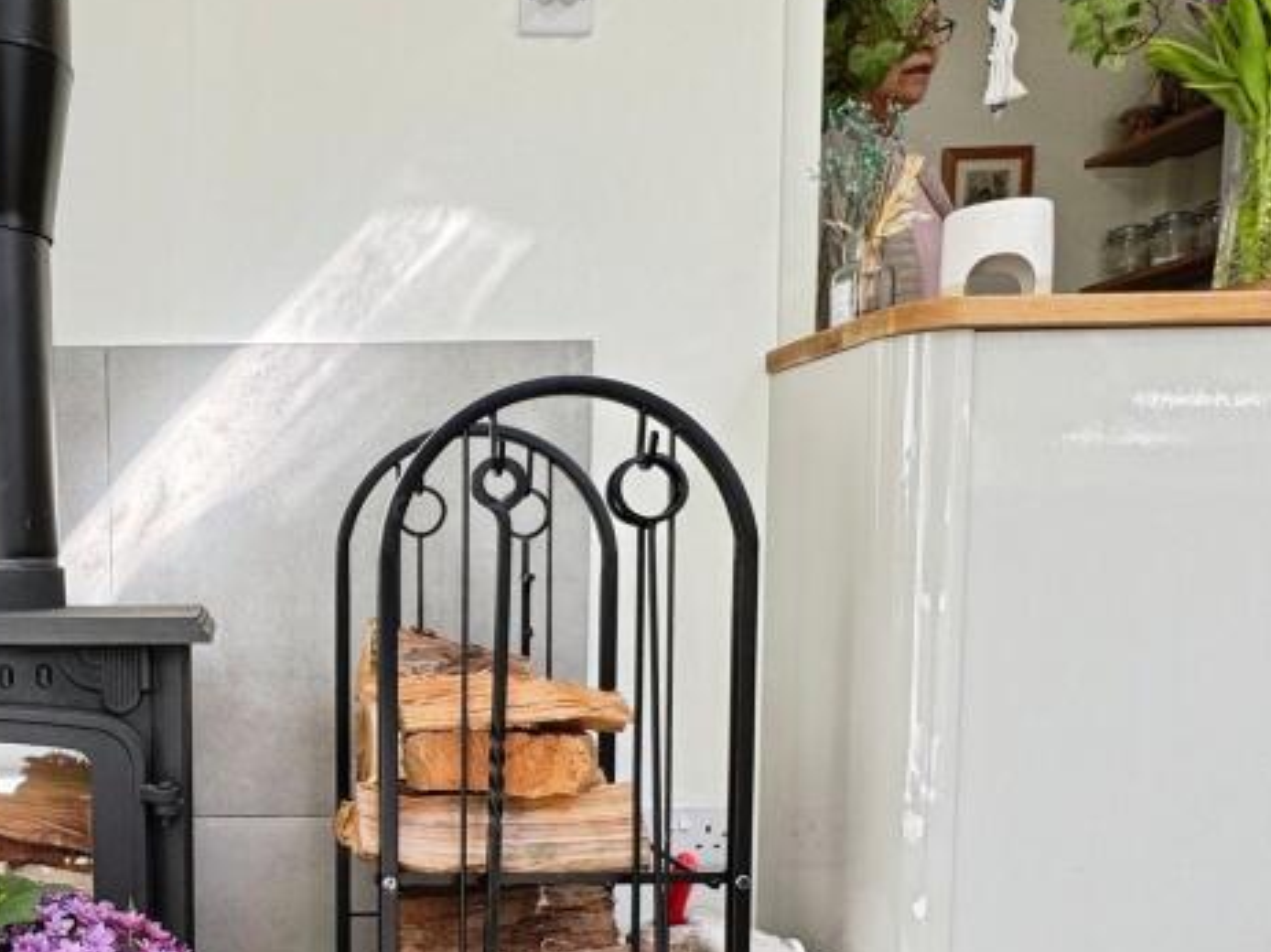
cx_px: 184
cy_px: 882
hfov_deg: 52.9
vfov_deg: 41.3
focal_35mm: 31
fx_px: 1138
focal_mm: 2.22
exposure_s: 1/99
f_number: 2.2
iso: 80
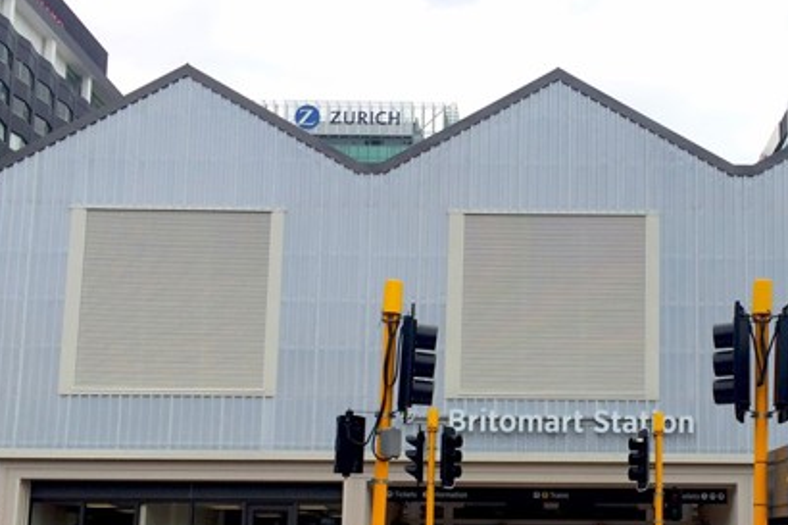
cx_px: 550
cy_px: 429
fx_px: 1094
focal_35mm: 50
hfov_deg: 39.0
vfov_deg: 26.4
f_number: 2.2
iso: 32
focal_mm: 4.15
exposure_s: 1/1786
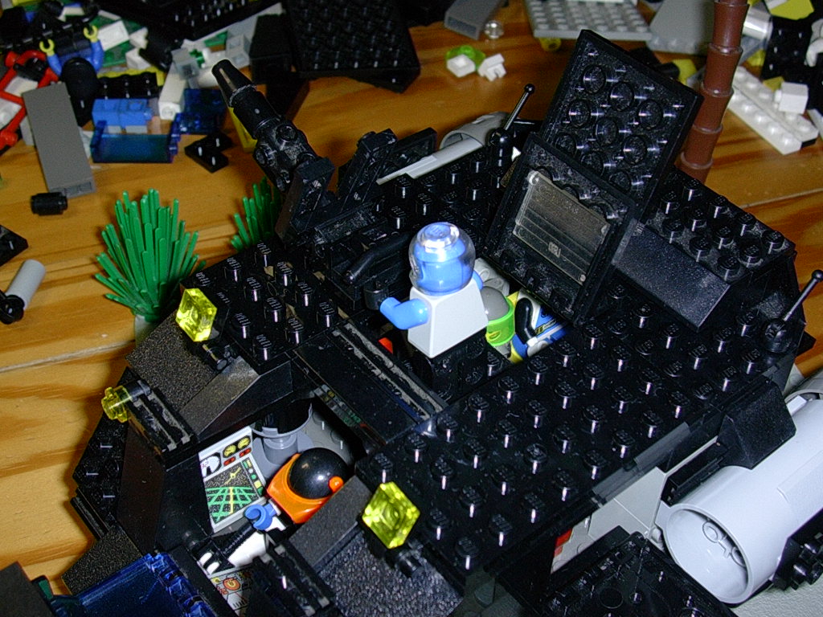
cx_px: 412
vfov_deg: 30.3
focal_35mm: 48
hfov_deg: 39.7
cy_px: 308
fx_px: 1141
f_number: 3
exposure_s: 1/64
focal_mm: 7.3
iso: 70
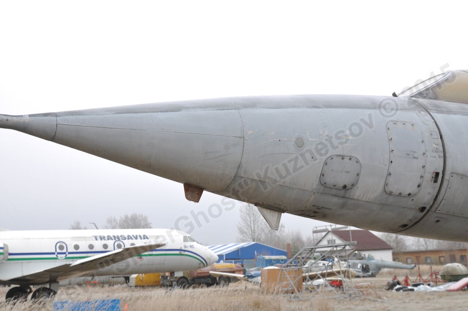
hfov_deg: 41.2
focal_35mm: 48
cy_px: 156
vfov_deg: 28.0
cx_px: 234
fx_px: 623
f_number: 6.3
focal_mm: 32
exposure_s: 1/60
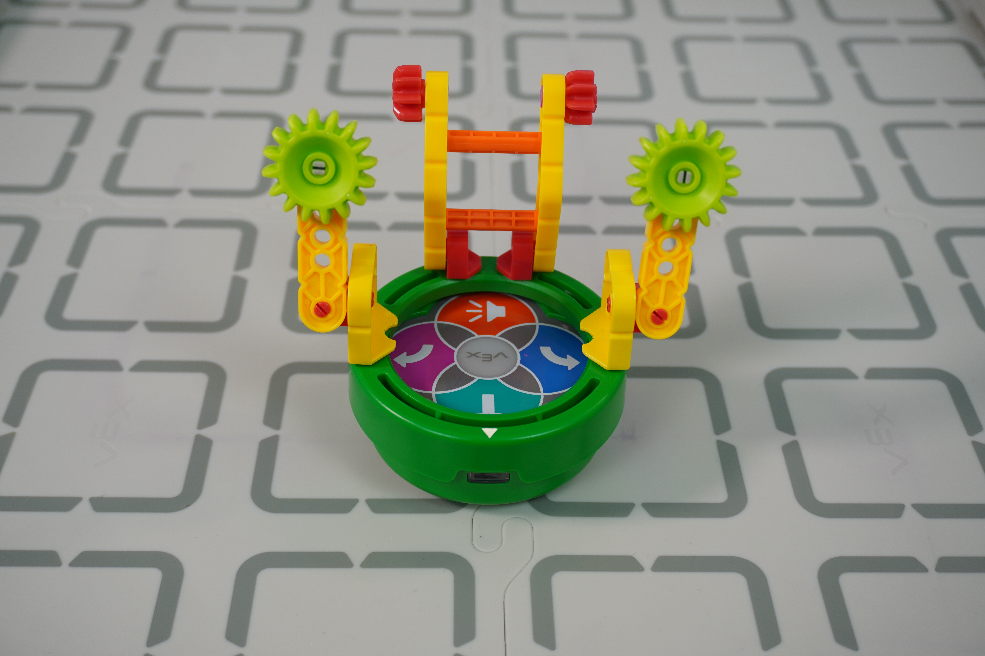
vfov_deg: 30.8
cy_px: 328
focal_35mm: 44
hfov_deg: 45.0
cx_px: 492
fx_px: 1190
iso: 160
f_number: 4.5
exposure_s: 1/50
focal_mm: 29
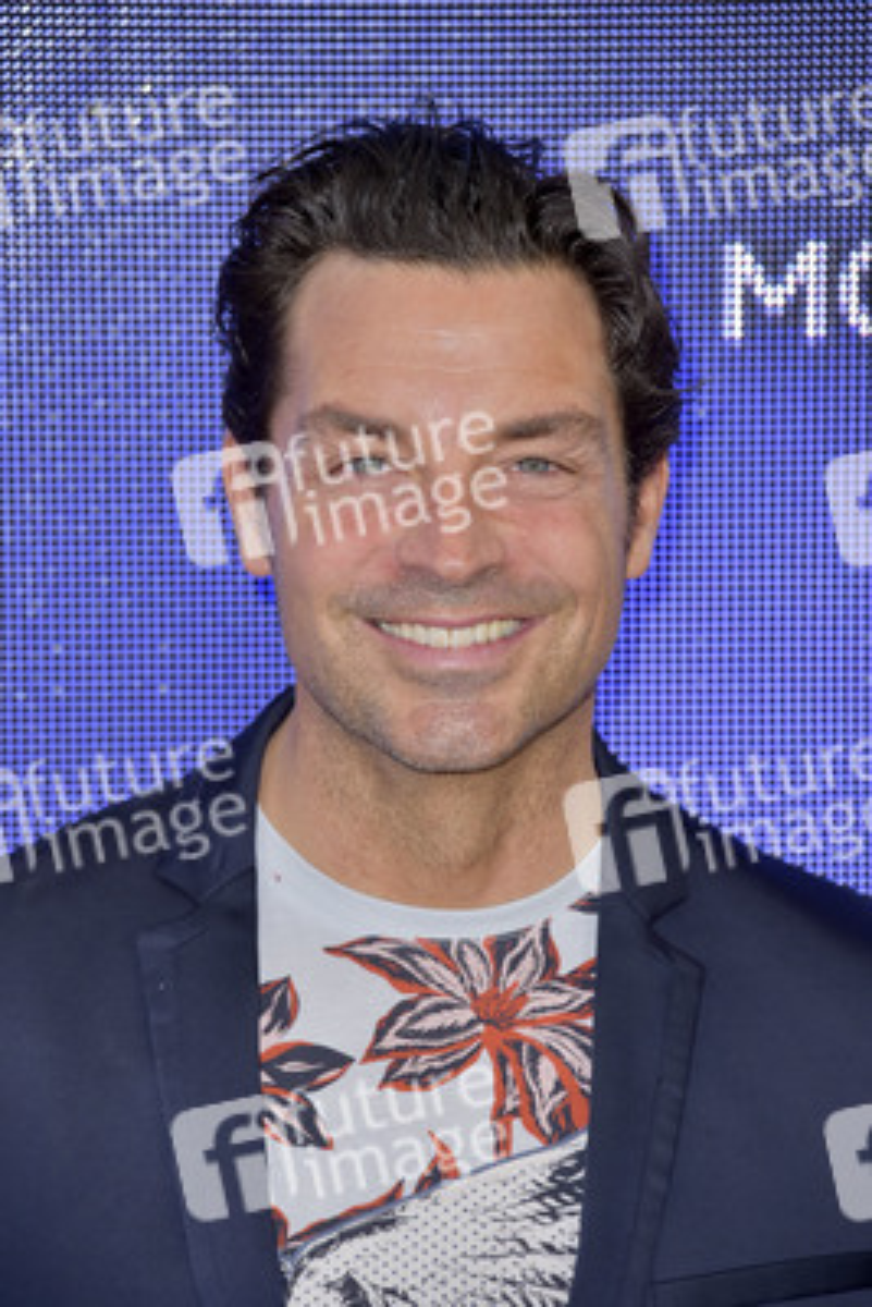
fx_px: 7623
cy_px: 654
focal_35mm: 210
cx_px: 436
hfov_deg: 6.5
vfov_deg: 9.8
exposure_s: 1/250
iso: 320
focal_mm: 210
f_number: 7.1
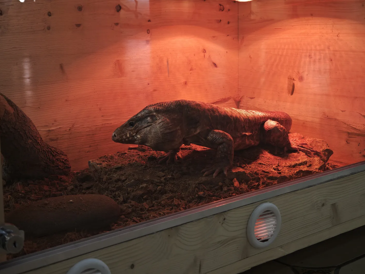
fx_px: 643
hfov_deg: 31.7
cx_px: 184
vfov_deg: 24.0
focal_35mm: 61
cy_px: 135
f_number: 2
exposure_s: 1/100
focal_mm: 9
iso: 500
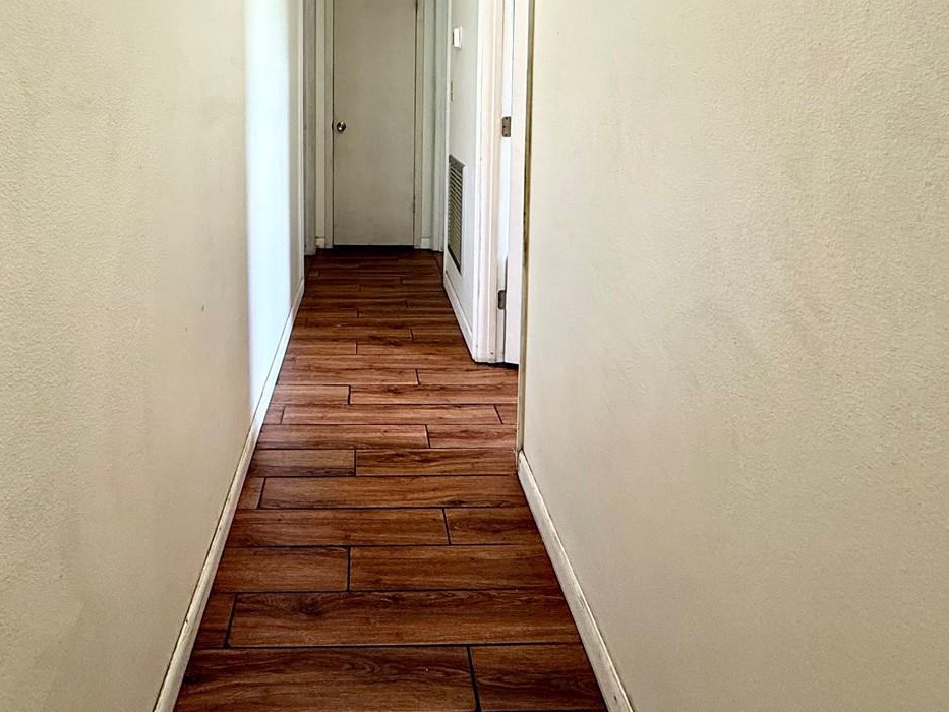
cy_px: 136
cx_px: 380
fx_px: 658
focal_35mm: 24
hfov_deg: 70.9
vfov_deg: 52.9
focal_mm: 2.22
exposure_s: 1/60
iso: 200
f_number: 2.2
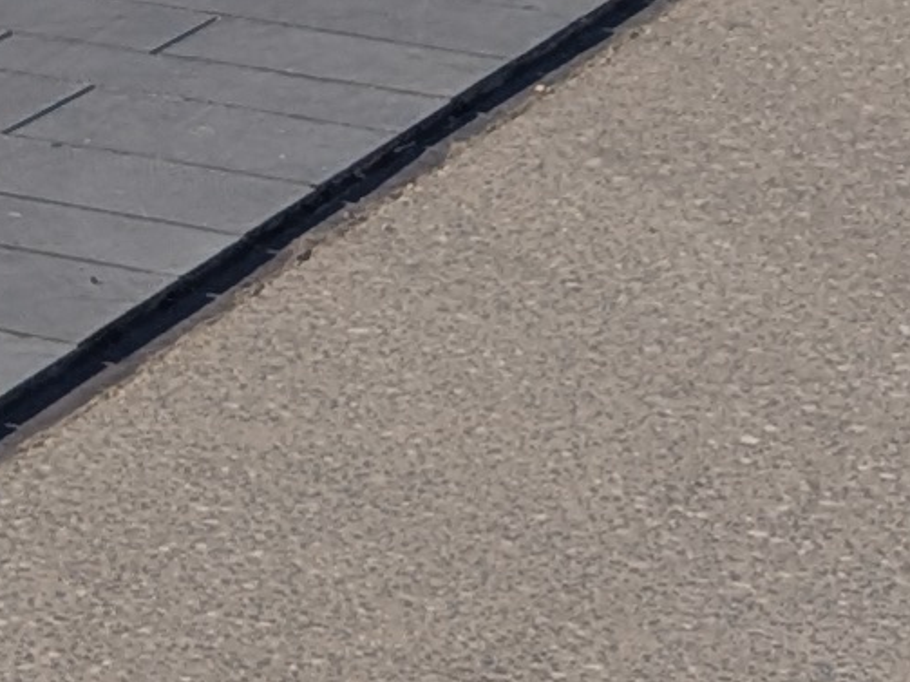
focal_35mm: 191
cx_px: -691
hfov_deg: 9.9
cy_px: -1346
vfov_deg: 7.0
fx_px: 5020
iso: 31
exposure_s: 1/1479
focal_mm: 4.53
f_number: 1.7
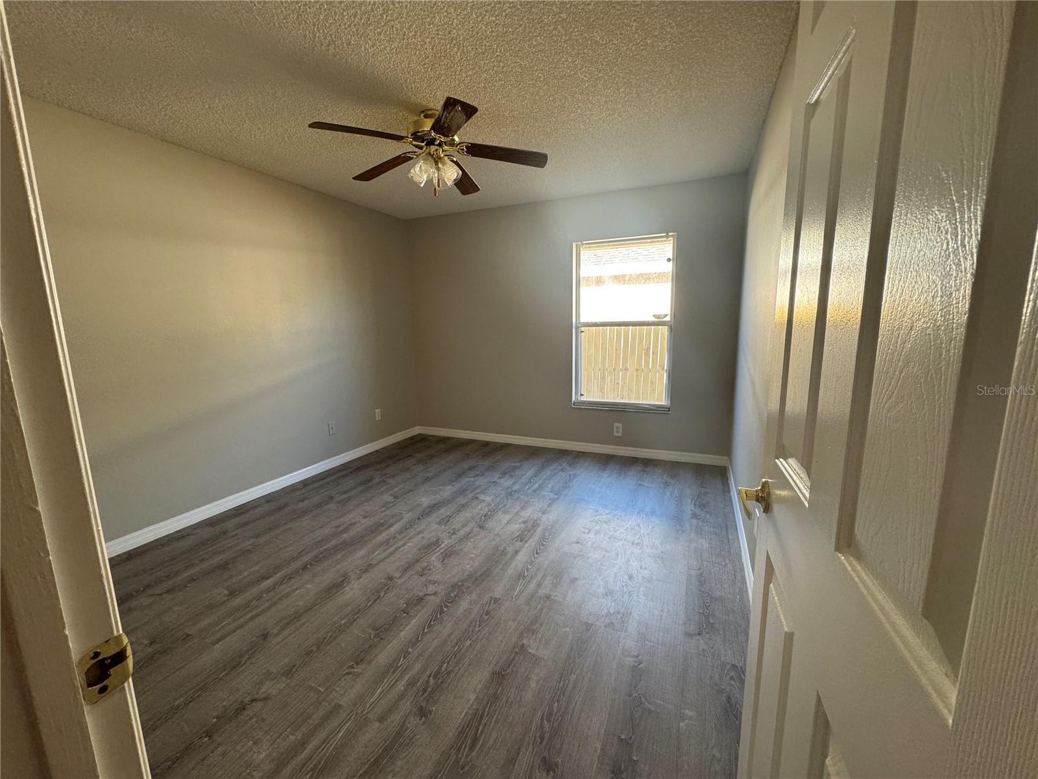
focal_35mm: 14
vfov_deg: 85.7
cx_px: 519
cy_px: 390
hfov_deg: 102.1
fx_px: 420
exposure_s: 1/120
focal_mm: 2.22
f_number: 2.2
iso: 250
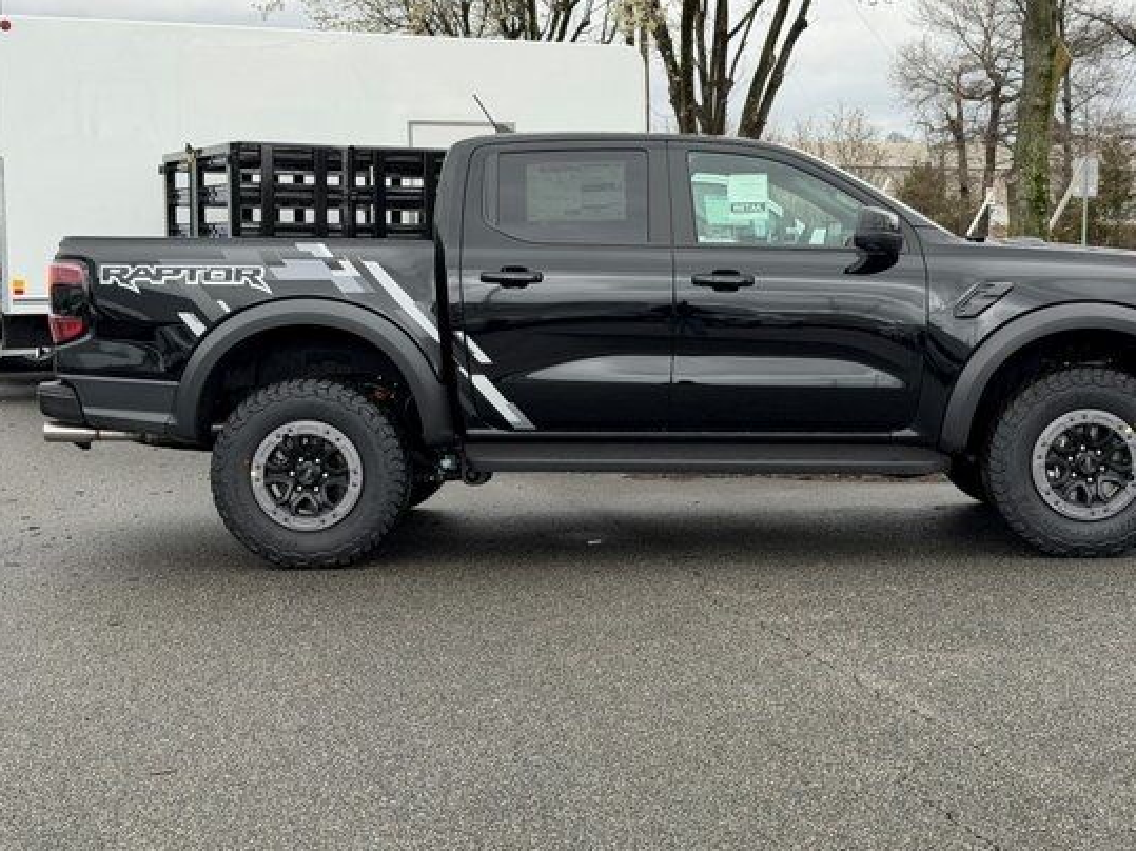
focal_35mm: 57
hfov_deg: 33.7
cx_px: 668
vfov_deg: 25.6
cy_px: 383
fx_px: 1870
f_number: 1.78
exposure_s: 1/429
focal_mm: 6.76
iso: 80
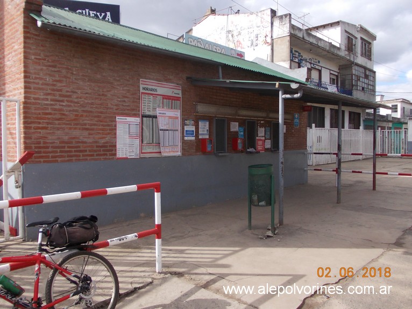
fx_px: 333
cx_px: 206
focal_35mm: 28
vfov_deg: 49.7
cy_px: 154
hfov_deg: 63.5
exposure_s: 1/200
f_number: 5.4
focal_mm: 4
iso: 80
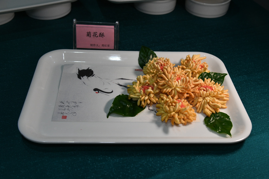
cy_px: 90
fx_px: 344
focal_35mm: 46
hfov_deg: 42.7
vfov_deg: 29.2
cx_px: 134
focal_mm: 46
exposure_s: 1/640
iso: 3200
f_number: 7.1
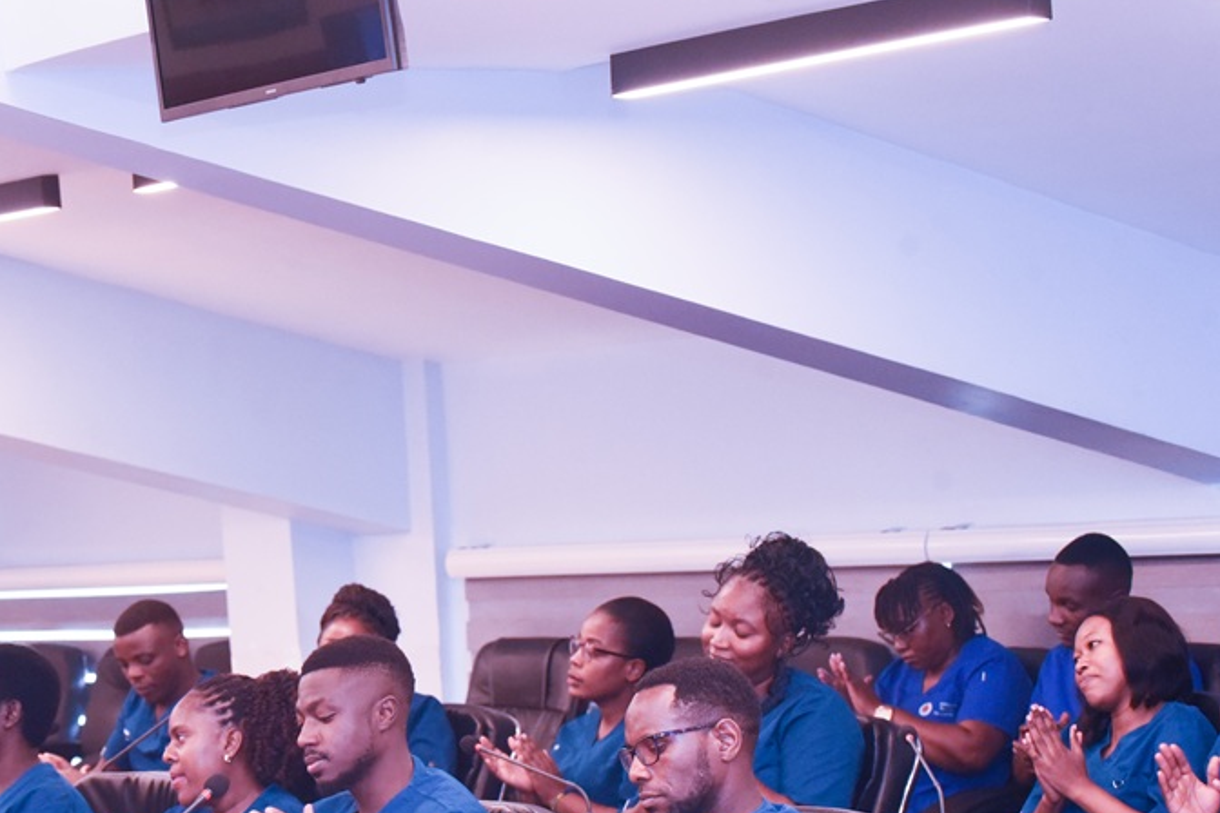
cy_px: 494
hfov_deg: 17.3
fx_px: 3999
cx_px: 327
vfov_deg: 11.6
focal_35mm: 118
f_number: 8
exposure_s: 1/160
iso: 5000
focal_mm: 78
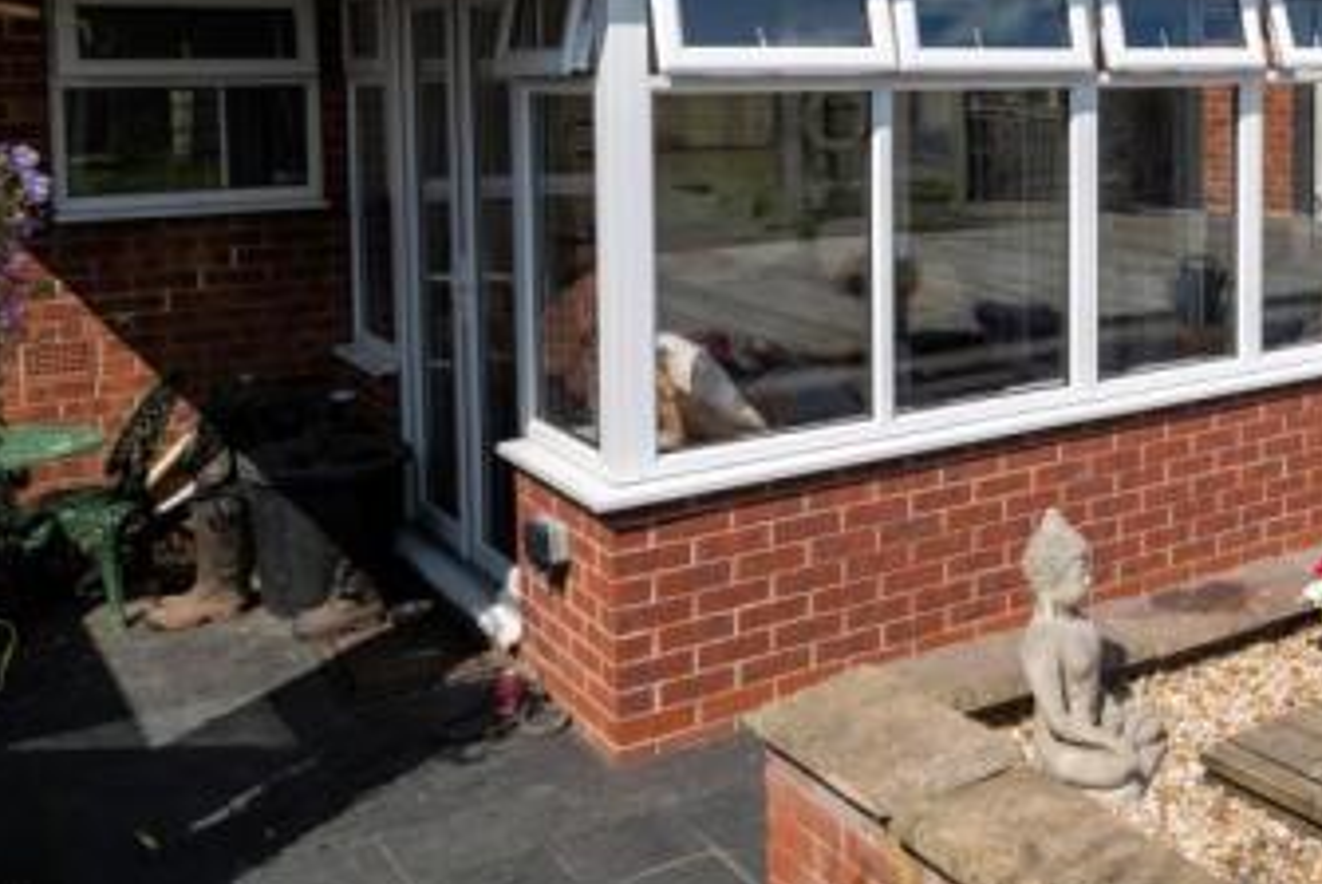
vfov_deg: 30.2
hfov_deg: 41.6
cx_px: 1206
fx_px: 1580
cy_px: 132
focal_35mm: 43
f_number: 4.9
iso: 64
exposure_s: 1/1000
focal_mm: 22
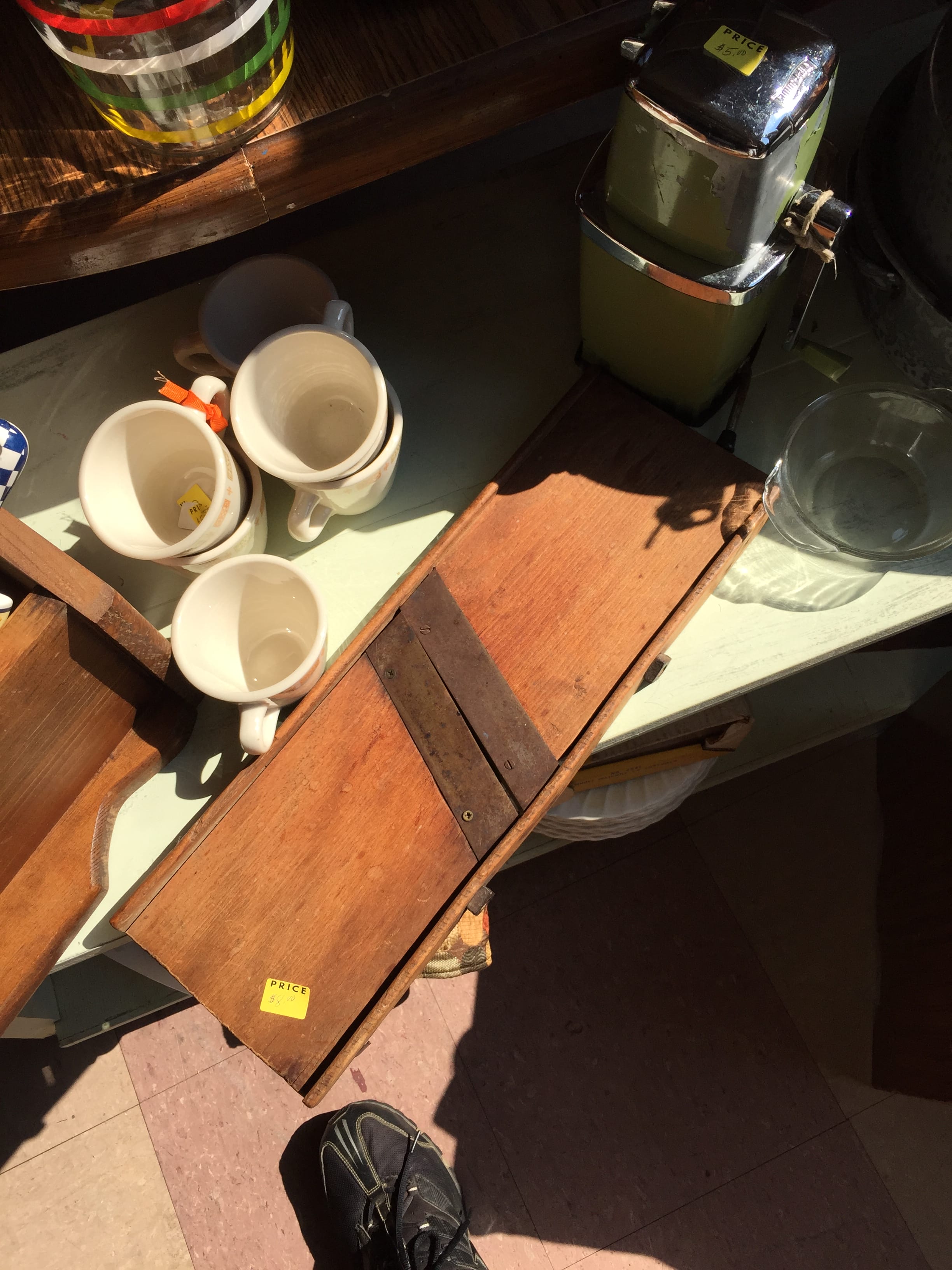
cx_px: 476
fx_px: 1063
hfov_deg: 48.2
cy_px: 635
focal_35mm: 29
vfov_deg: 61.7
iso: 32
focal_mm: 4.15
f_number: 2.2
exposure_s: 1/1582
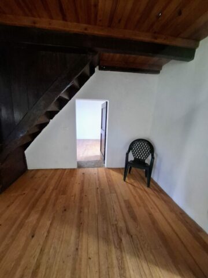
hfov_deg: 89.9
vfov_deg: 106.2
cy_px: 139
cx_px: 104
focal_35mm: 13
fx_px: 104
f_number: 2.2
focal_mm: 1.74
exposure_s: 1/25
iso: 320
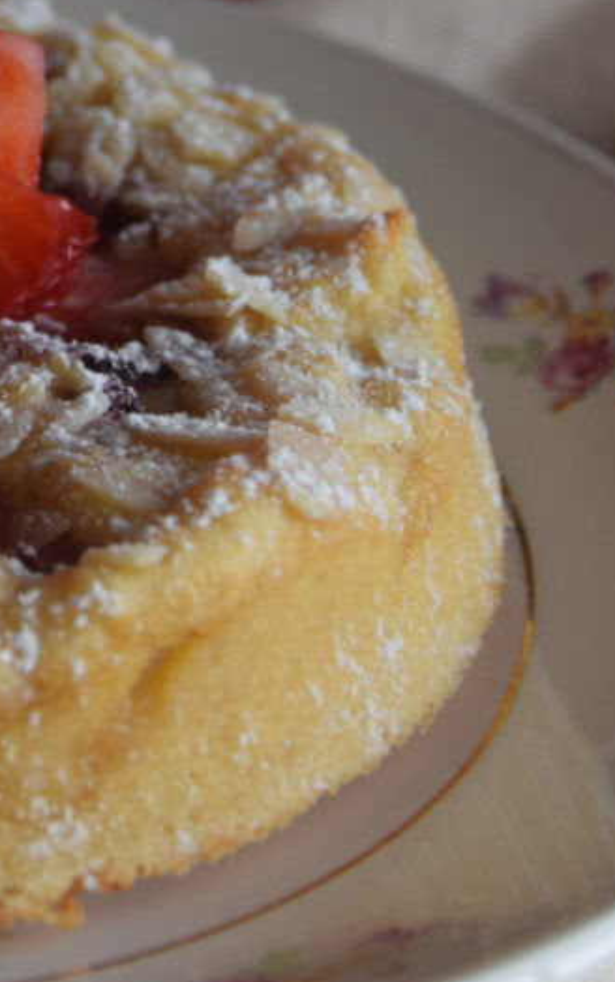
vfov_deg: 11.8
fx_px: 4661
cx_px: -270
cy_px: -104
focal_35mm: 174
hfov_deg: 7.4
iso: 450
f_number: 4.2
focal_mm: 34
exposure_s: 1/60
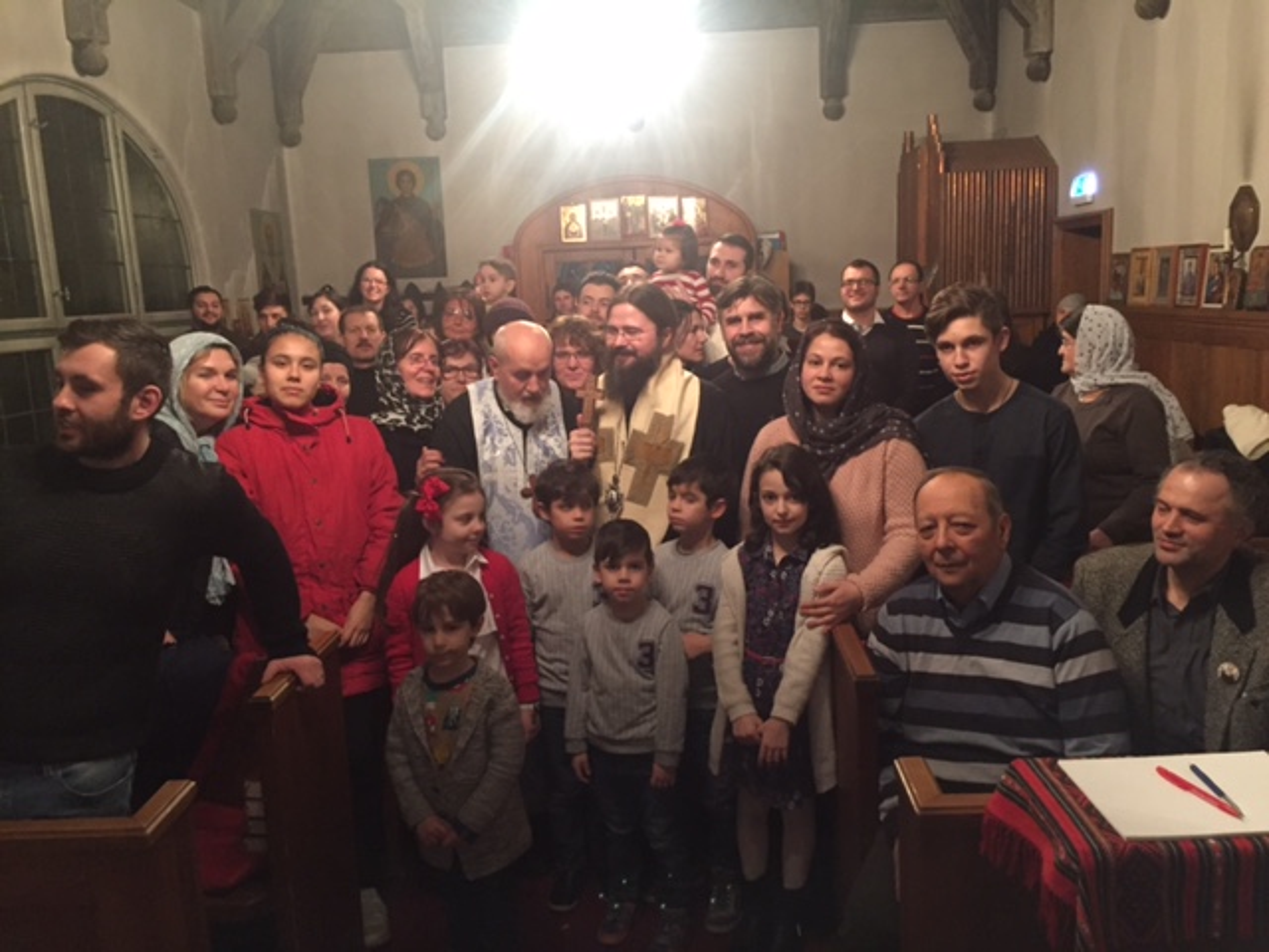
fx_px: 1063
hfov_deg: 61.7
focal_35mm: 29
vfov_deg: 48.2
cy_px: 476
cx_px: 634
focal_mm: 4.15
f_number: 2.2
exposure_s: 1/17
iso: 500
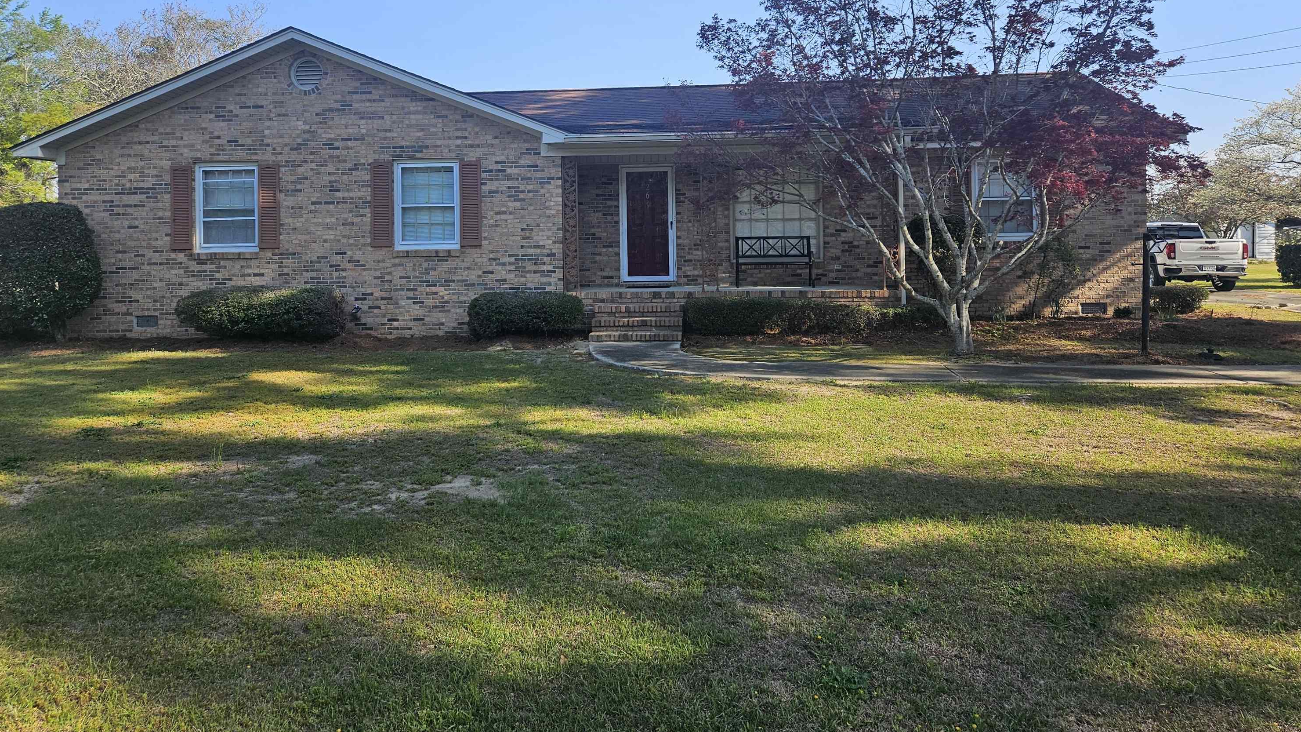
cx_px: 639
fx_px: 897
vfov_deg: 43.7
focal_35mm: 26
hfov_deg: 71.9
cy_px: 236
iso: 40
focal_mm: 5.4
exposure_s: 1/1365
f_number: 1.8
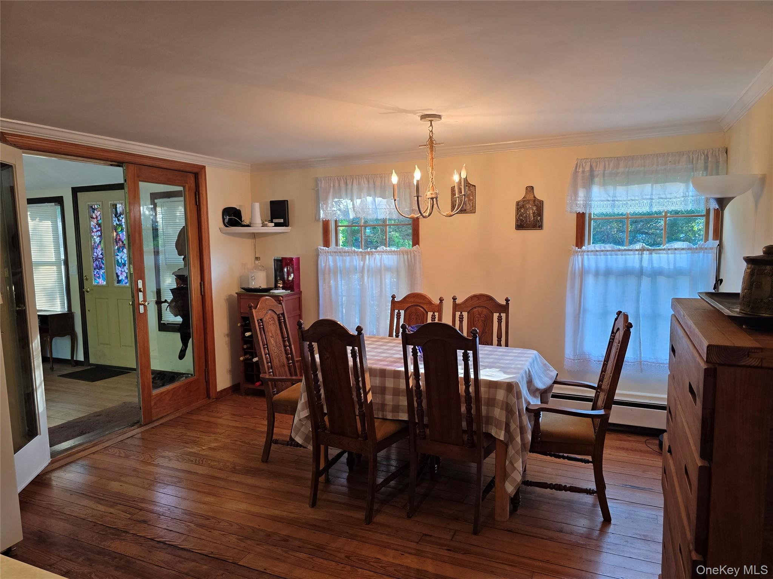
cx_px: 386
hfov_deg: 73.9
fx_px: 514
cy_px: 290
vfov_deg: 58.9
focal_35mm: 23
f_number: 1.7
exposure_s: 1/120
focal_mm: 6.3
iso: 125
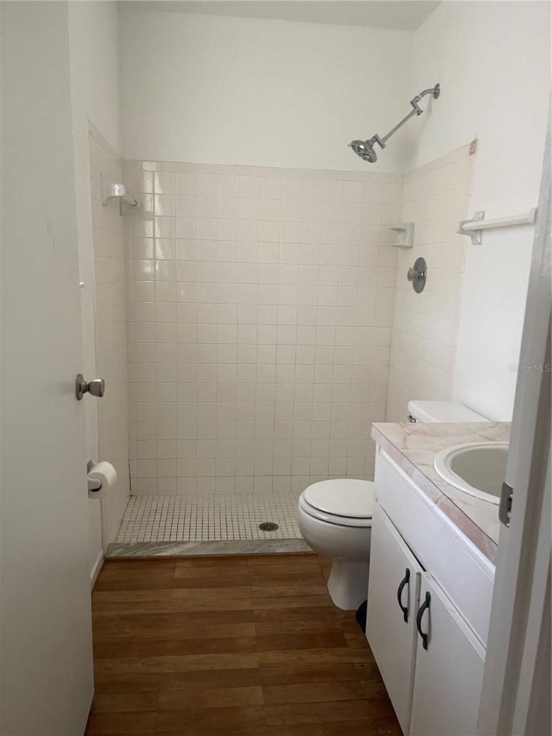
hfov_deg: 54.9
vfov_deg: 69.4
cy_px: 368
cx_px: 276
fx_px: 532
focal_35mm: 25
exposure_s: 1/60
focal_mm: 5.1
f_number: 1.6
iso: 500
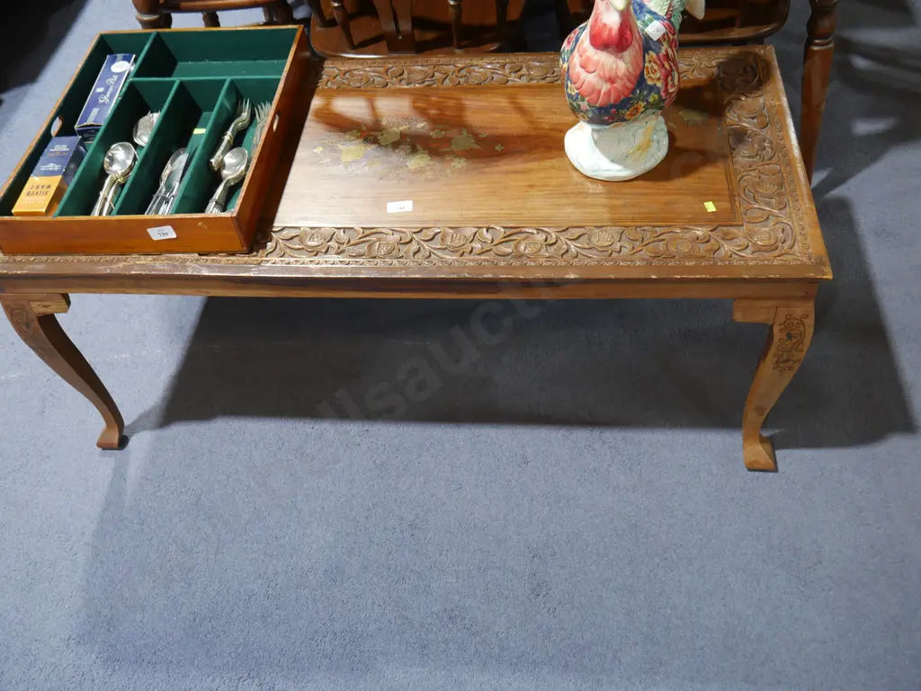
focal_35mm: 32
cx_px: 460
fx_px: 852
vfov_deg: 44.2
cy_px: 346
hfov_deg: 56.8
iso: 640
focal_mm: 16
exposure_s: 1/60
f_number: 3.6
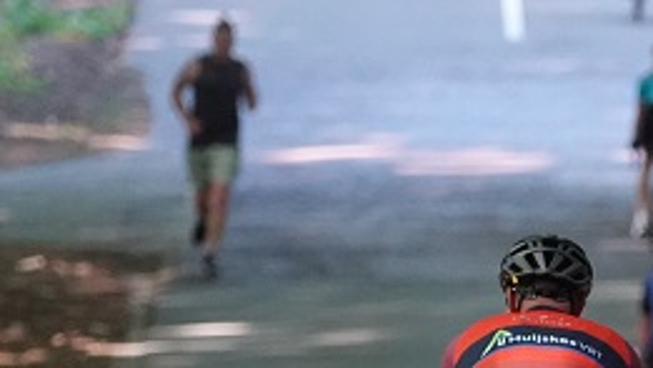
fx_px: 37533
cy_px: 471
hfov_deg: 1.0
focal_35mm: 2167
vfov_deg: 0.6
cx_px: 666
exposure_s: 1/125
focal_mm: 220
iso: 1250
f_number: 4
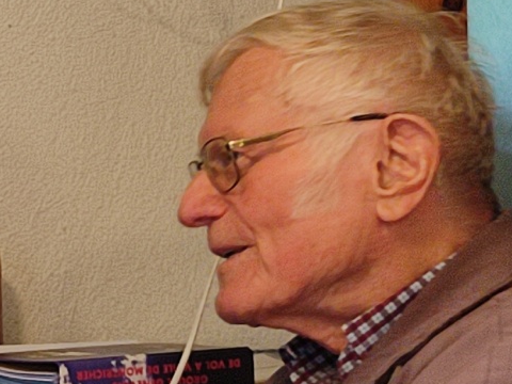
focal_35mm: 128
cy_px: 118
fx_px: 1893
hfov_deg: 13.9
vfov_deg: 11.6
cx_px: -378
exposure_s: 1/25
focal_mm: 5.89
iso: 411
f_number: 1.89
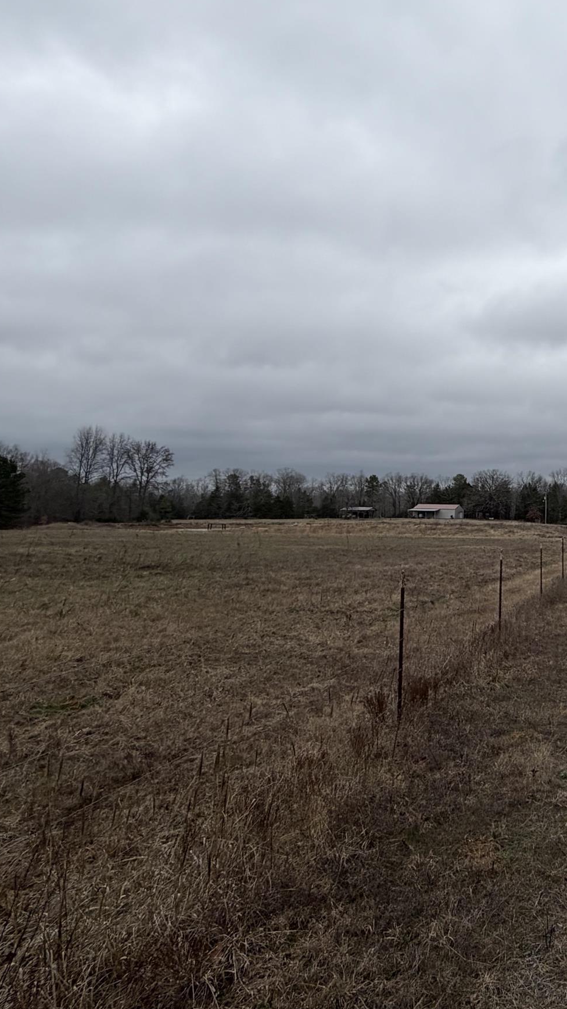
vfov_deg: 69.4
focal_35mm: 27
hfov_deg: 37.2
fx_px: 722
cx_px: 597
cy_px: 422
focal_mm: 2.22
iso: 40
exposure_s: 1/751
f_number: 2.2
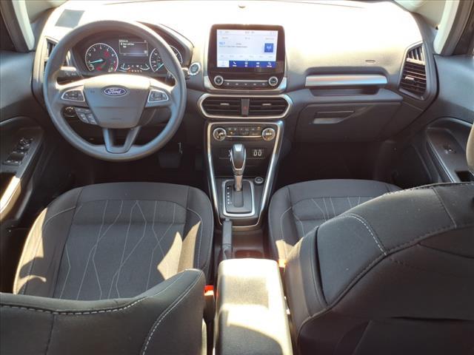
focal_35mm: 27
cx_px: 237
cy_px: 178
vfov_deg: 51.4
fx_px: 370
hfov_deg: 65.3
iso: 40
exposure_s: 1/60.2
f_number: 1.9
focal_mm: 3.58
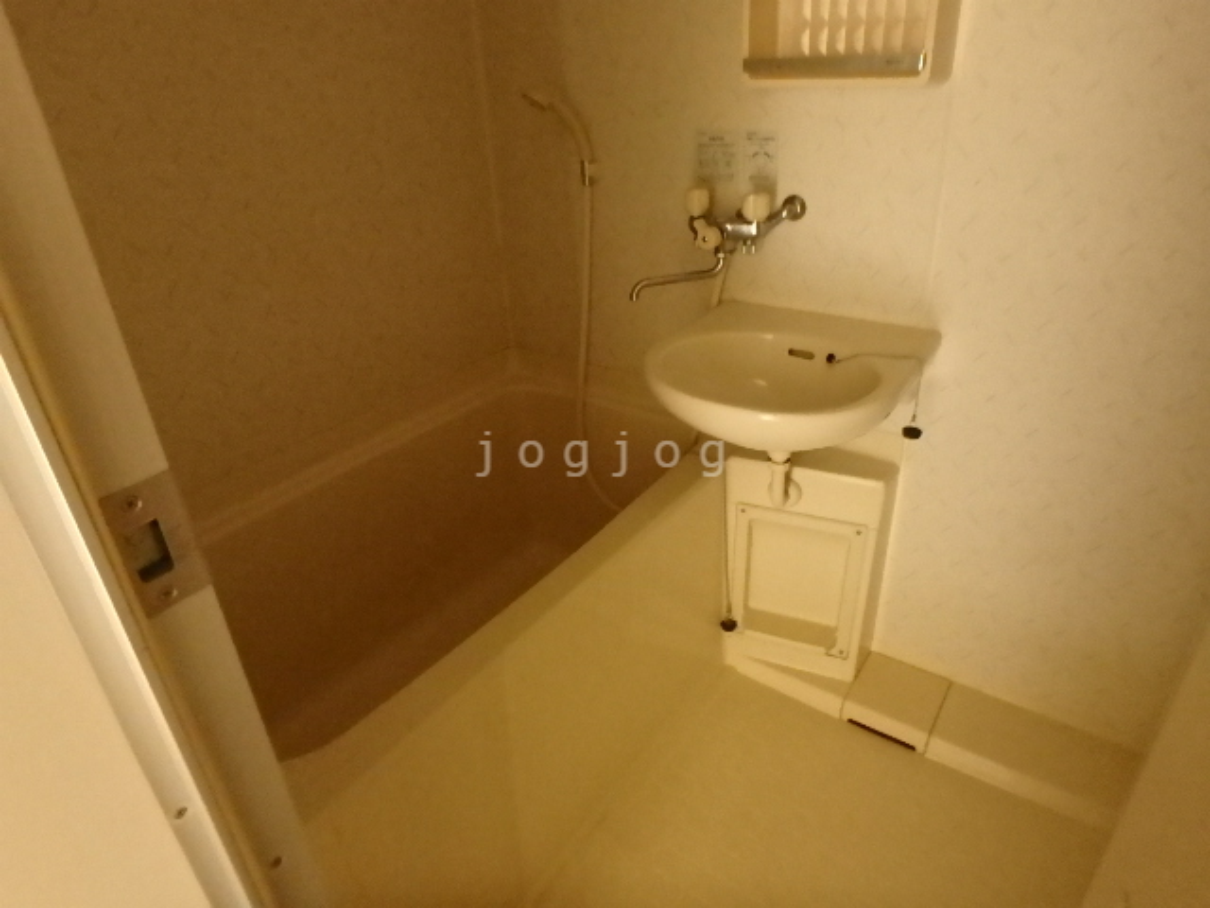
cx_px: 605
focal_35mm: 21
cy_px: 454
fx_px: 734
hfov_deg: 79.0
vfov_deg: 63.4
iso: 1600
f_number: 3.5
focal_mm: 3.7
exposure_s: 1/3
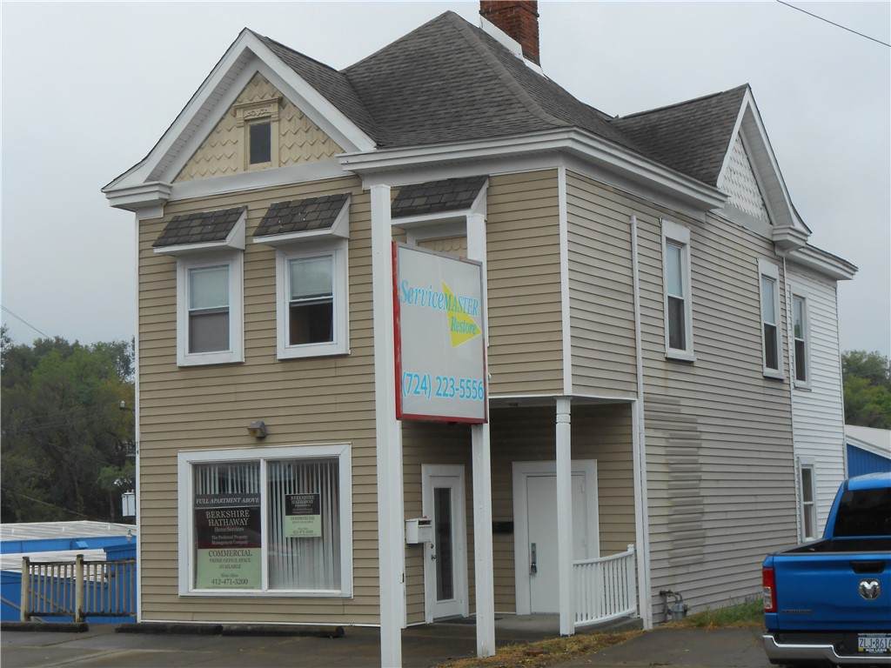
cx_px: 446
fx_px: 1622
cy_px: 334
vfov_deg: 23.3
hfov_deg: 30.7
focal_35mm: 63
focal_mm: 11.3
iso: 80
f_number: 5.6
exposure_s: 1/200
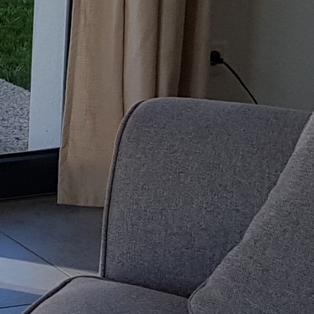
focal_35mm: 171
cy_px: -19
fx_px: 1755
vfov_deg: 10.1
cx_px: -352
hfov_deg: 9.4
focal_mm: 4.2
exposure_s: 1/888
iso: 40
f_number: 1.7
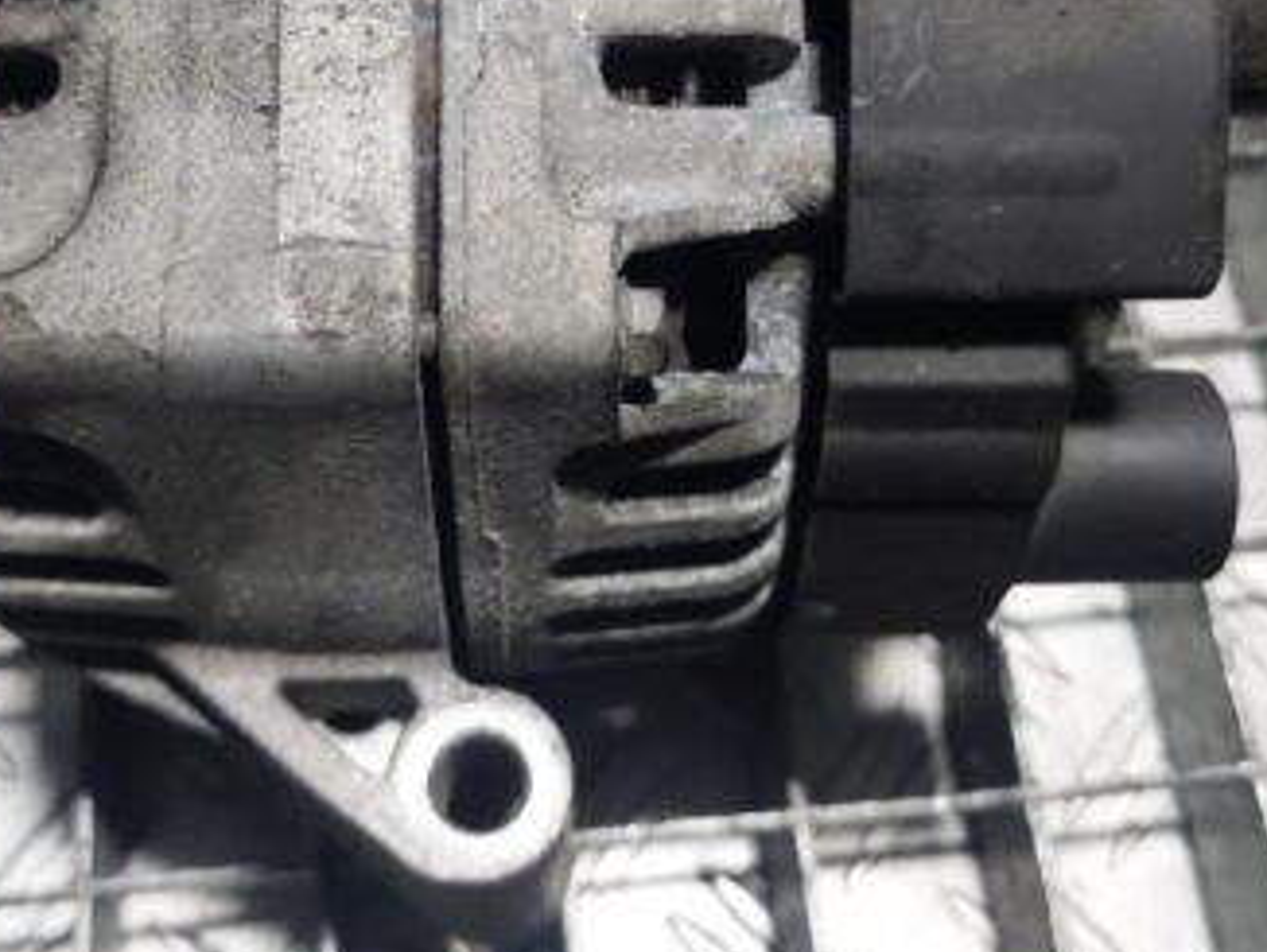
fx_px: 1685
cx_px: 552
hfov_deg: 41.1
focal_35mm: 46
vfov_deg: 31.0
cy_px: 237
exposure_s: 1/100
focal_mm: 5.23
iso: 80
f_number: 1.8
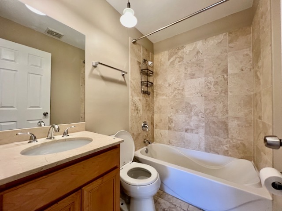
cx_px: 141
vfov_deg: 89.9
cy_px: 106
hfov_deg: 106.2
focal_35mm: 13
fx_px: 106
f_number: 1.8
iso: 200
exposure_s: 1/120
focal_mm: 1.57
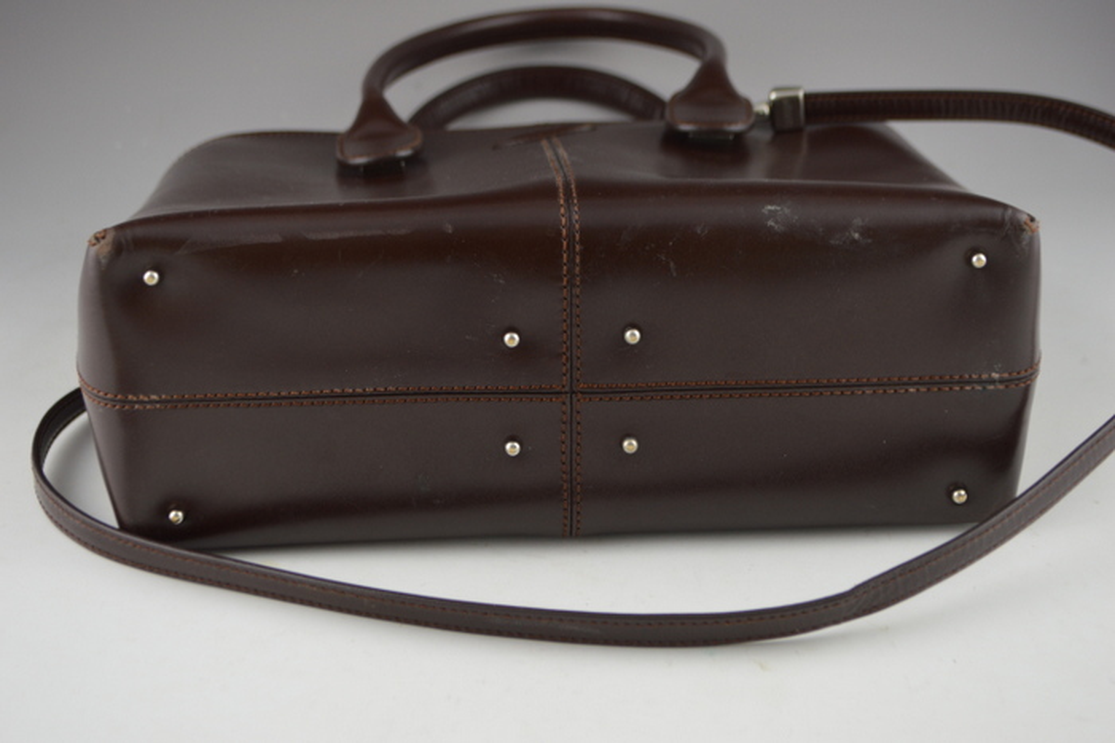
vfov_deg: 25.7
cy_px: 372
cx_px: 558
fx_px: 1625
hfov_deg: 37.9
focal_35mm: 52
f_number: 5
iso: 400
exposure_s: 1/60
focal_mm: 35
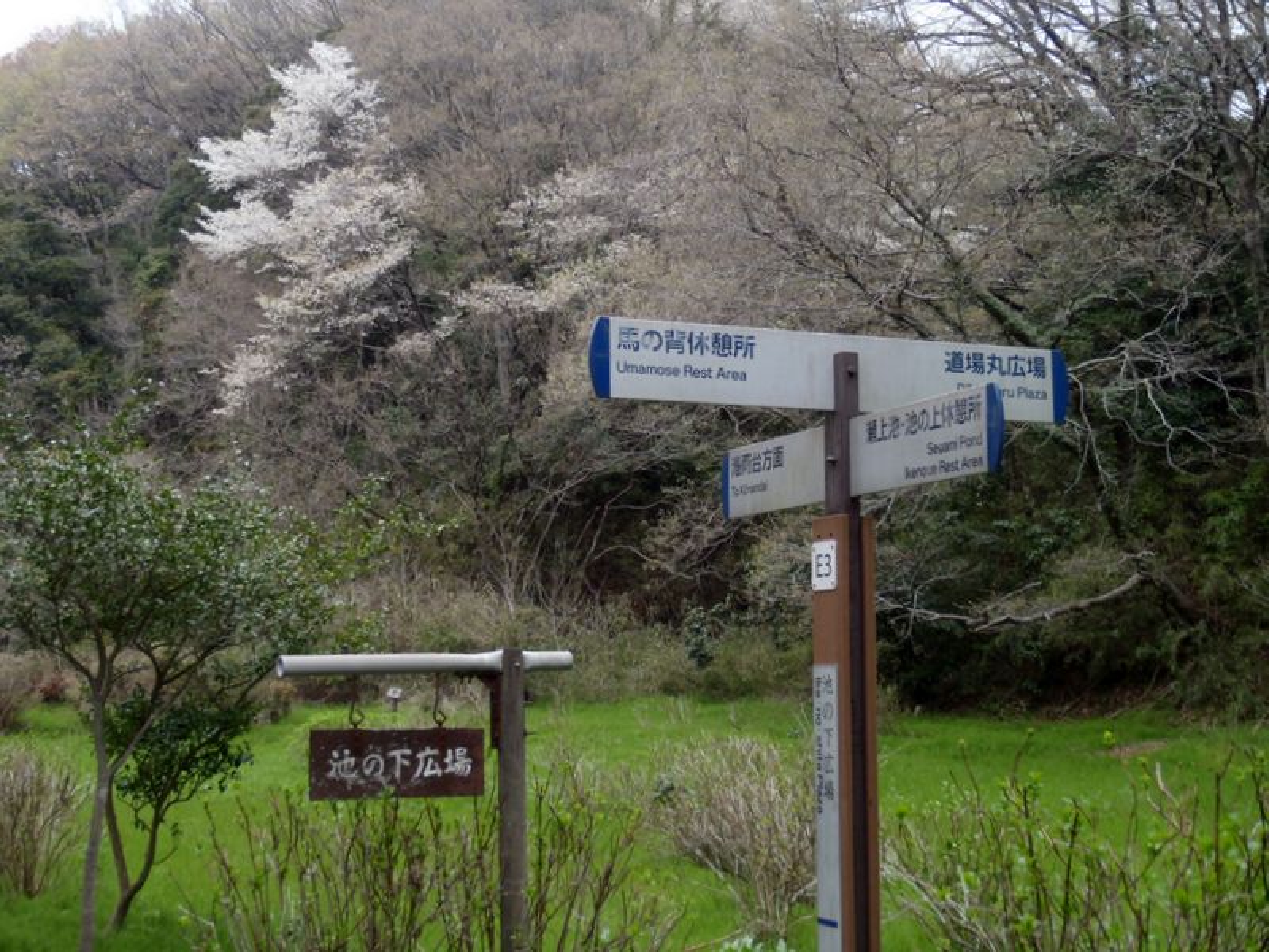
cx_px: 634
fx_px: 1686
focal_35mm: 46
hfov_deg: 41.2
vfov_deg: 31.5
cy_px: 476
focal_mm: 8.25
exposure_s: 1/80
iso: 80
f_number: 4.9
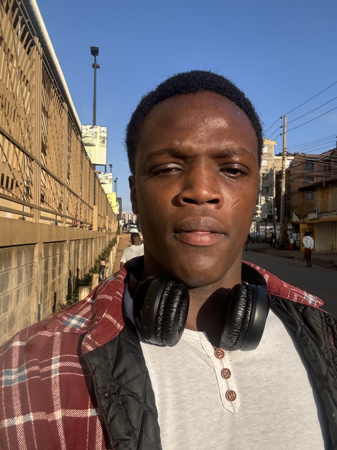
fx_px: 389
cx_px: 168
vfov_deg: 60.0
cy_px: 225
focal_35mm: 30
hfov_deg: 46.8
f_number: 1.9
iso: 25
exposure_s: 1/447
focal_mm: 2.69
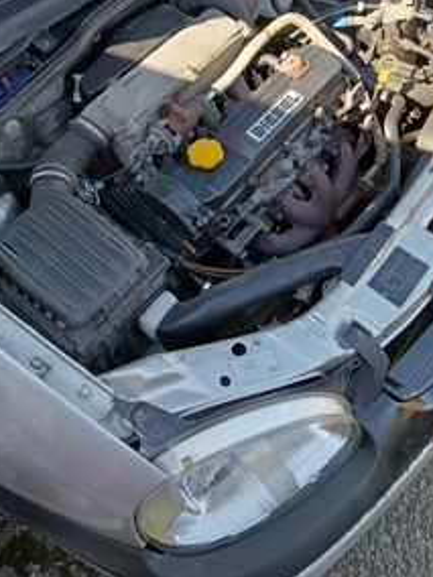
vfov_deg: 47.8
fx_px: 634
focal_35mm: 38
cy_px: 175
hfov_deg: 37.7
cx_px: 207
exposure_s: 1/100
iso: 129
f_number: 1.9
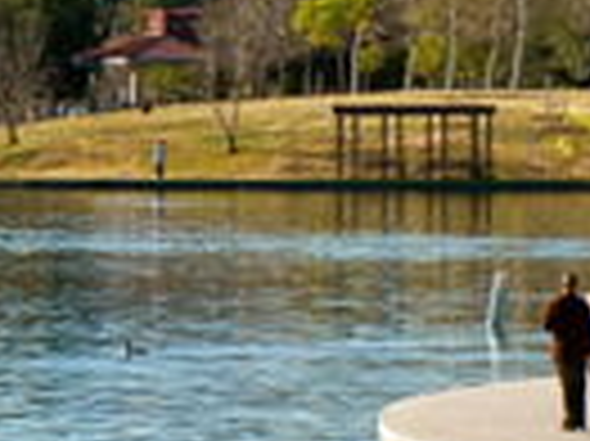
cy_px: 36
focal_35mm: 496
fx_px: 8446
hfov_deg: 4.0
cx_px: 333
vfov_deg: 3.0
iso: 160
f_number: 4.6
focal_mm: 27.4
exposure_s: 1/707
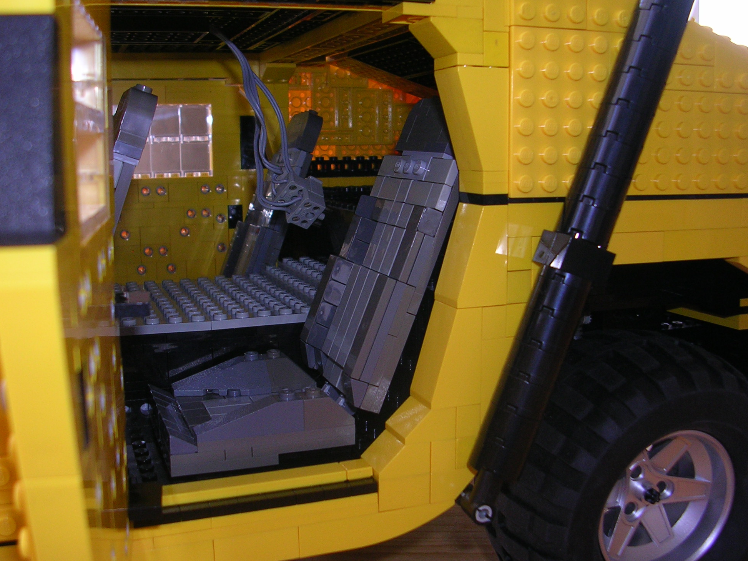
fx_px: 864
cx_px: 361
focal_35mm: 40
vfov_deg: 35.9
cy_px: 270
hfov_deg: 46.8
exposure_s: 1/60.1
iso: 50
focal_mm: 5.8
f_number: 2.8
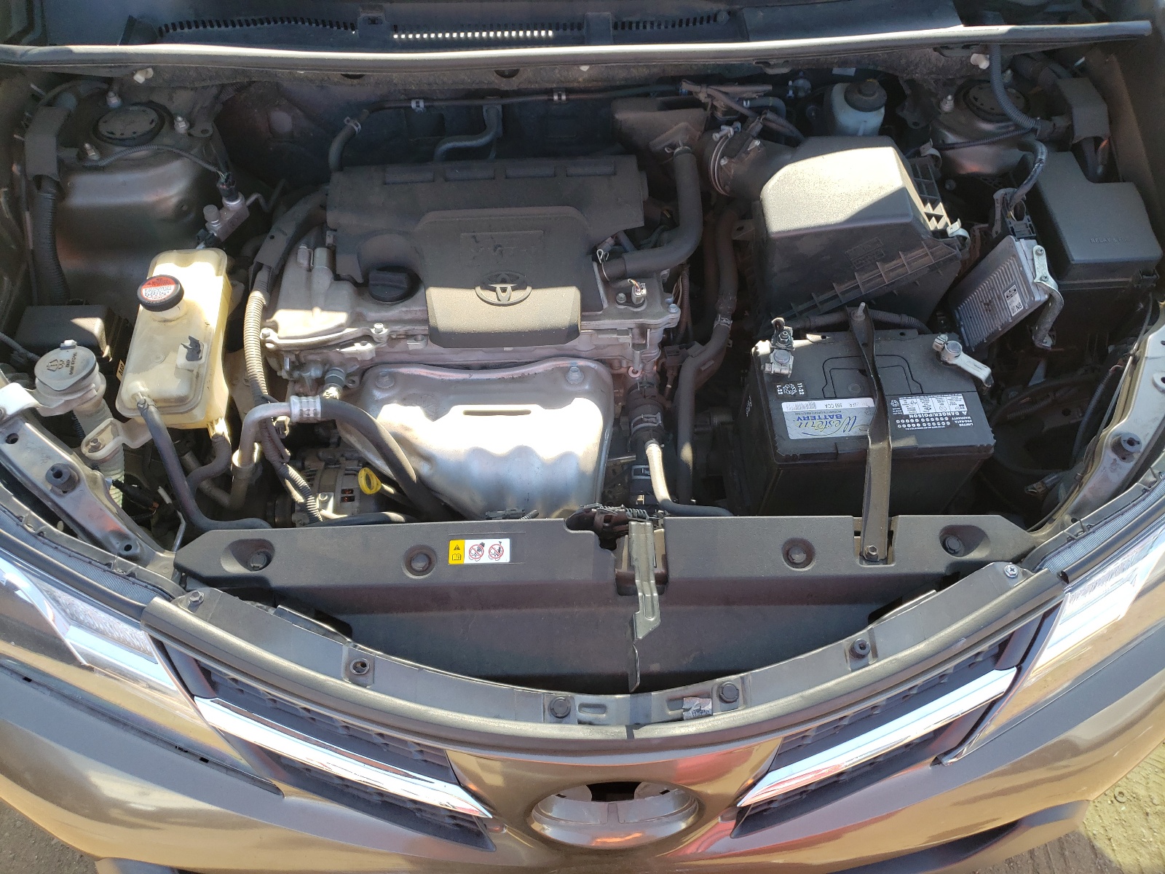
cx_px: 582
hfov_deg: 67.3
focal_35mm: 26
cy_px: 437
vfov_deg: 53.1
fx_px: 875
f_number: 1.5
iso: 50
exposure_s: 1/312
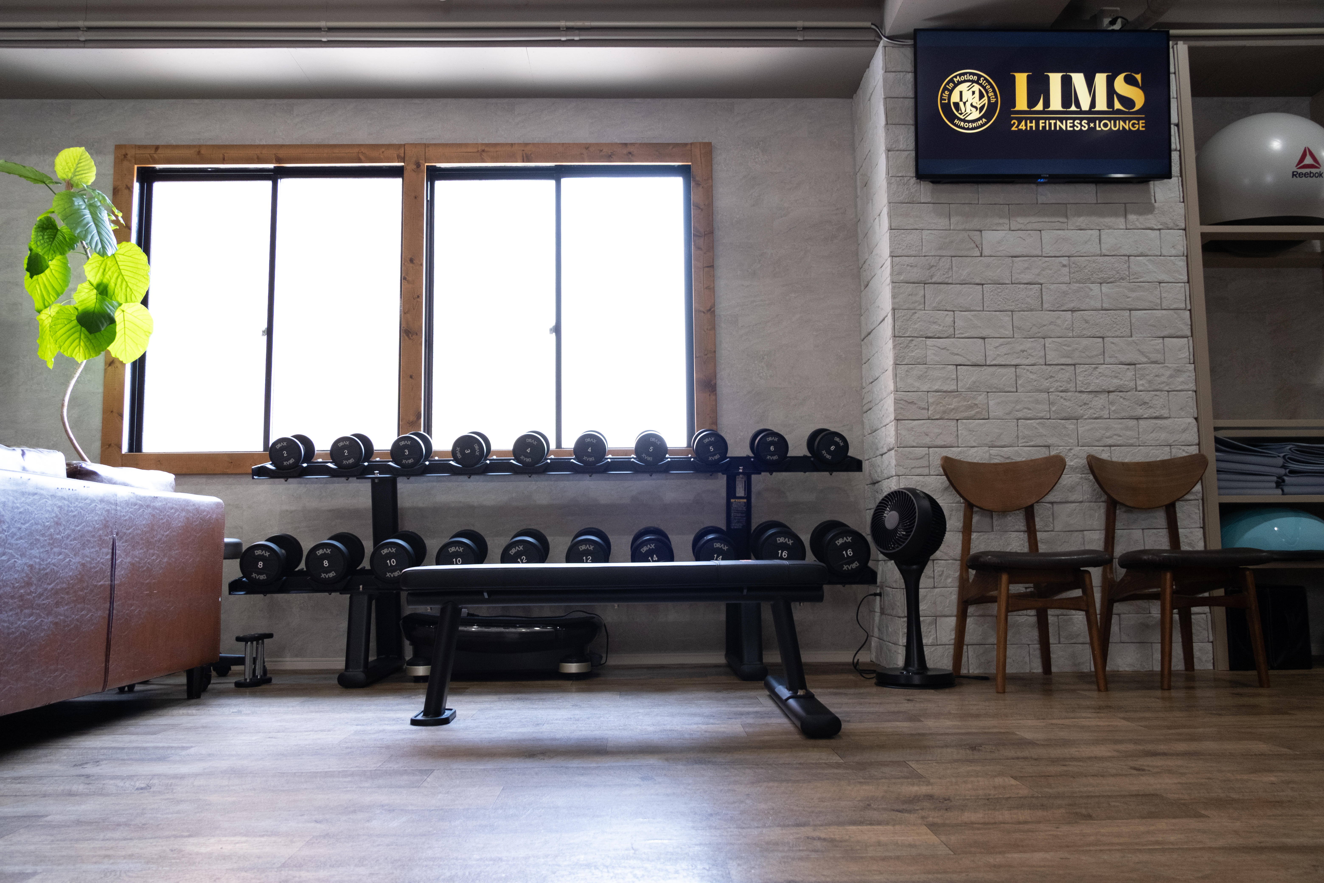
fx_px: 993
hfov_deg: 67.4
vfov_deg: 47.9
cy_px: 442
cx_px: 662
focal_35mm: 27
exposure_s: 1/60
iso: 1250
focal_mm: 18
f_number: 4
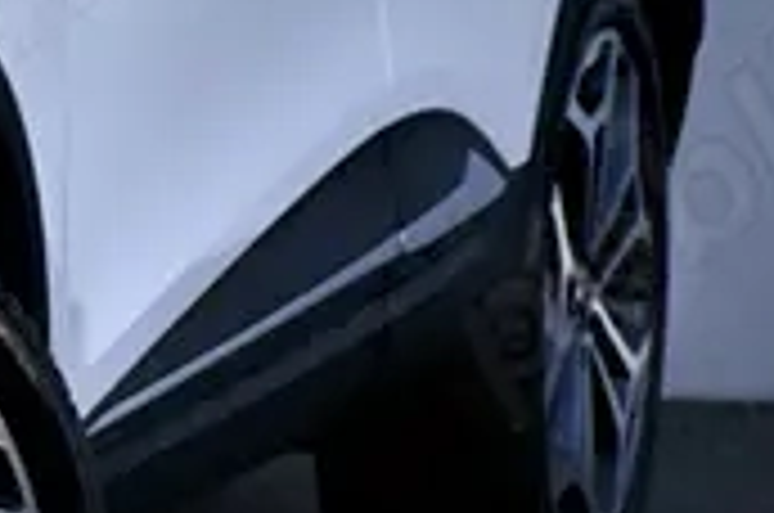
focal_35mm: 489
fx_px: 10494
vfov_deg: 2.8
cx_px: -968
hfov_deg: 4.2
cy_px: -38
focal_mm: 70
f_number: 8
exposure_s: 1/500
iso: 500
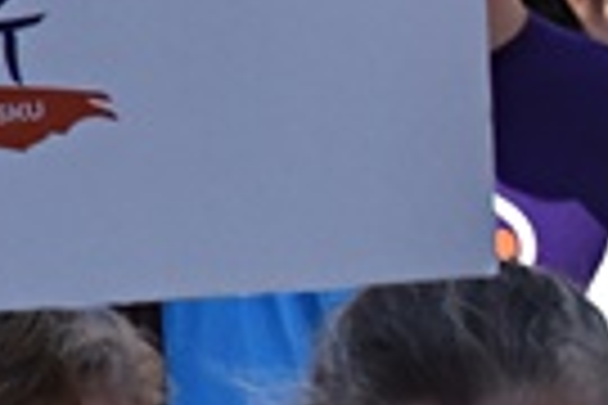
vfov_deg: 0.9
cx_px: 1810
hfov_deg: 1.4
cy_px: 194
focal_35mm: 1521
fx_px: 25686
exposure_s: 1/4000
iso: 2000
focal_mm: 200
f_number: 9
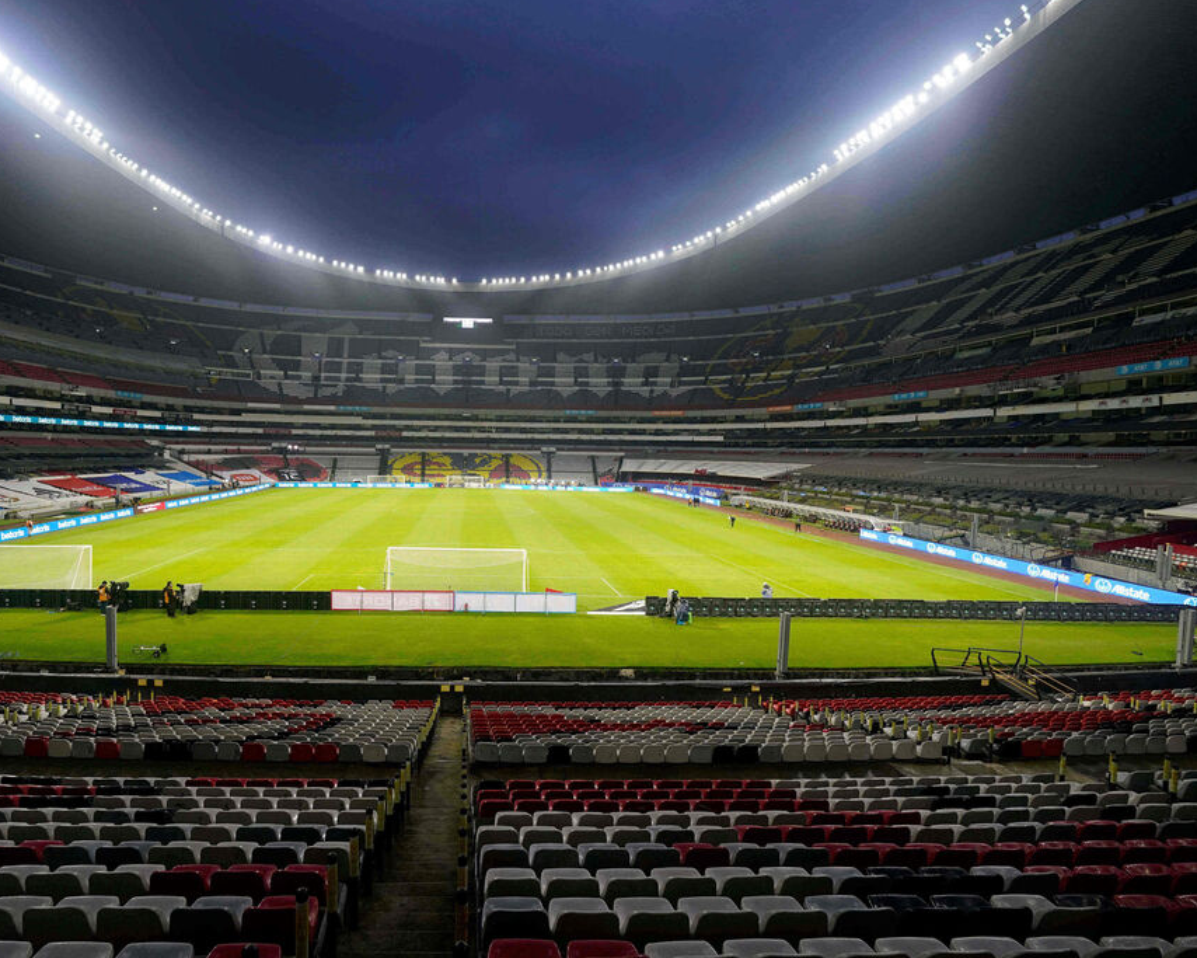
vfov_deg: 70.8
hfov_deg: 82.3
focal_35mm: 19
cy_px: 487
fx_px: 673
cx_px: 481
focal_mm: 16
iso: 640
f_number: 4.5
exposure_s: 1/100
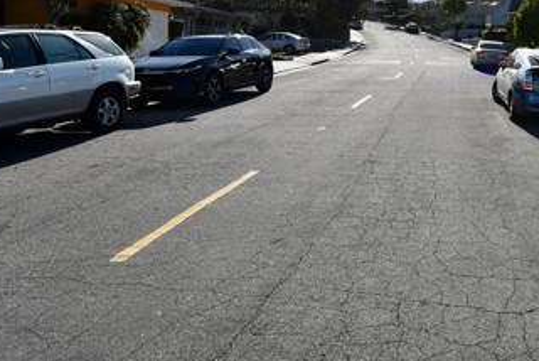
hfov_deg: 55.6
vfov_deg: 41.4
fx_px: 450
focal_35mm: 30
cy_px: 60
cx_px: 460
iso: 100
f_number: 14
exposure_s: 1/200
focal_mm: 15
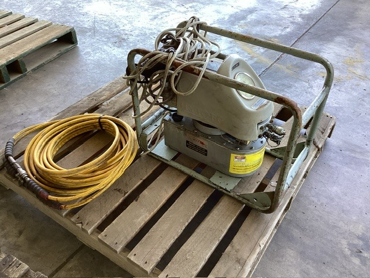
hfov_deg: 58.4
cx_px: 185
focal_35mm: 31
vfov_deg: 45.4
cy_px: 139
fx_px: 331
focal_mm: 3.3
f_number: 2.4
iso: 80
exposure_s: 1/100
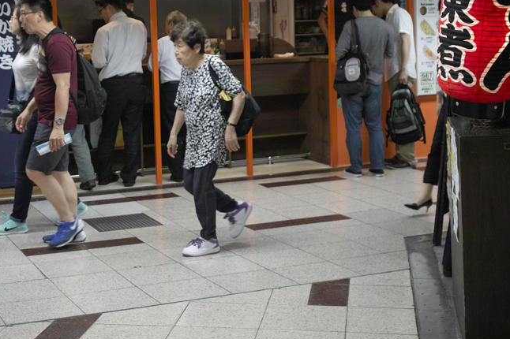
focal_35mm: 65
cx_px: 186
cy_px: 87
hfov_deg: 30.8
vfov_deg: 20.7
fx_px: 920
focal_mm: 24.2
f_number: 2.8
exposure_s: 1/125
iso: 400
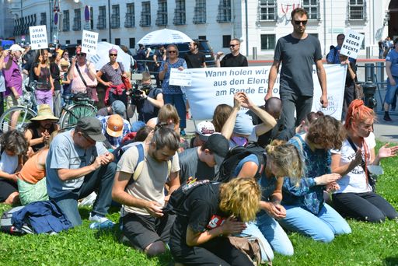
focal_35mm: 70
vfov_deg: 19.5
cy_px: 133
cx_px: 199
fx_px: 774
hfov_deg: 28.8
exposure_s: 1/640
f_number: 9
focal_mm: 70
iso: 400
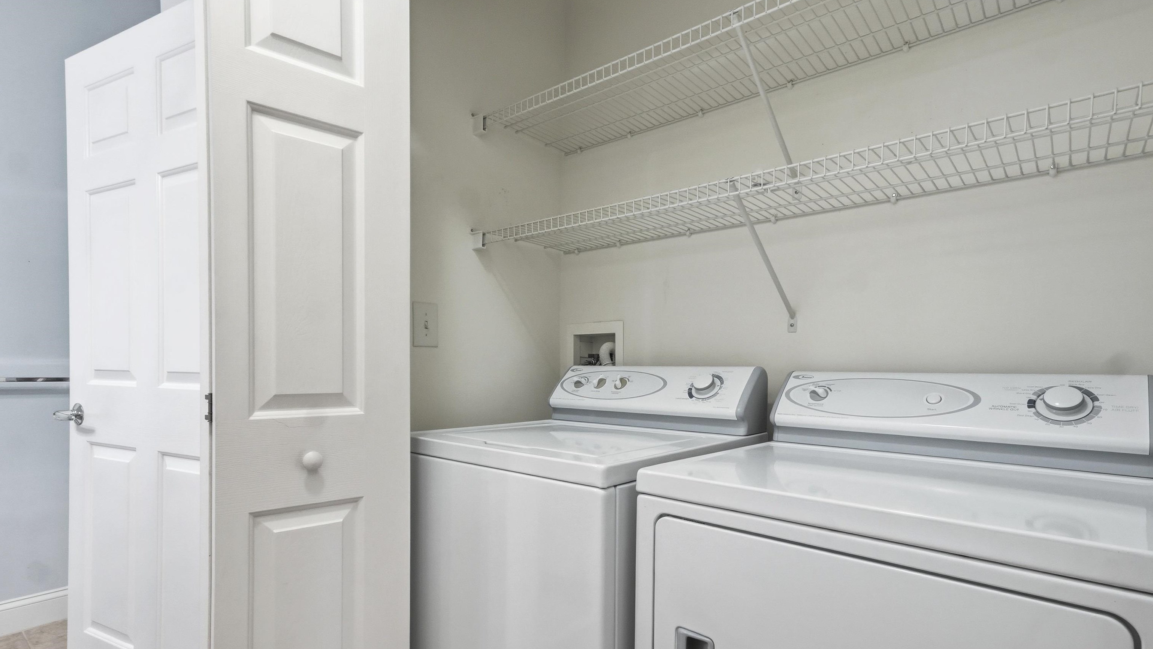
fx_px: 536
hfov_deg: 94.2
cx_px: 576
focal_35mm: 18
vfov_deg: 62.0
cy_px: 378
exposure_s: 1/160
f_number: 7.1
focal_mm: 11
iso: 800
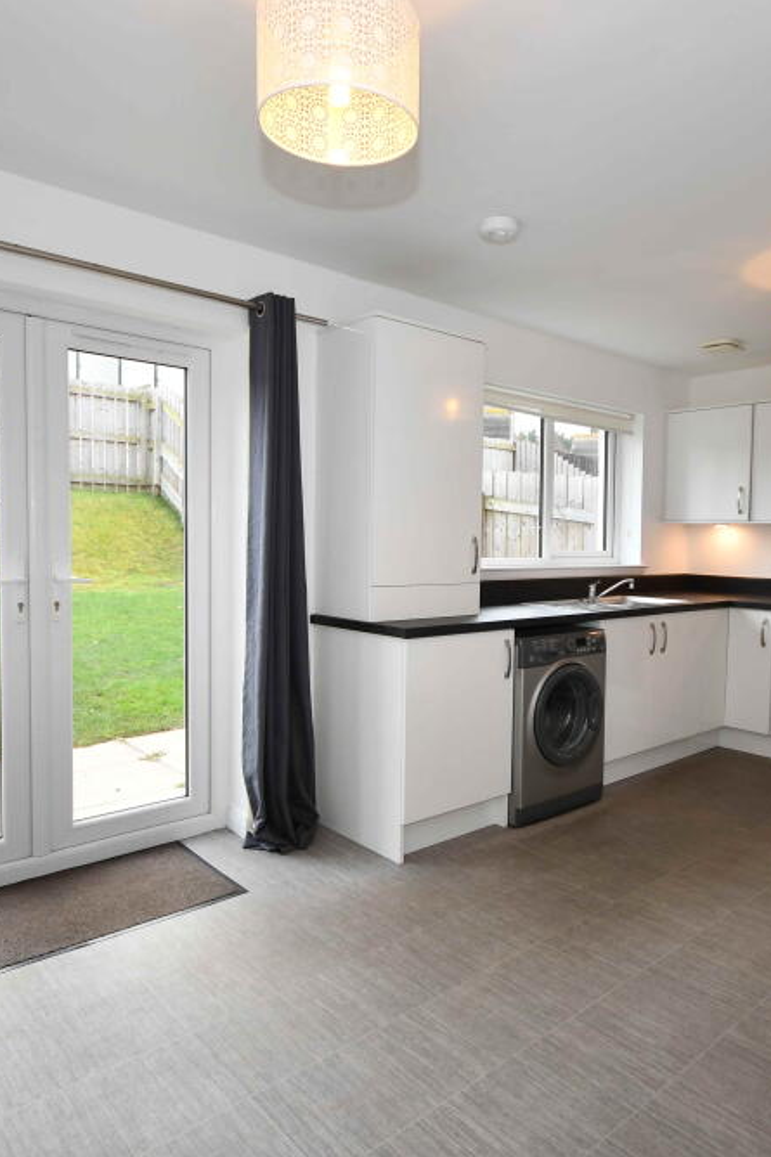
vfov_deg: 76.1
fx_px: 739
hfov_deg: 54.7
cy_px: 574
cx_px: 461
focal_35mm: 23
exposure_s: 1/60
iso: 360
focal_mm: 10
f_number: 4
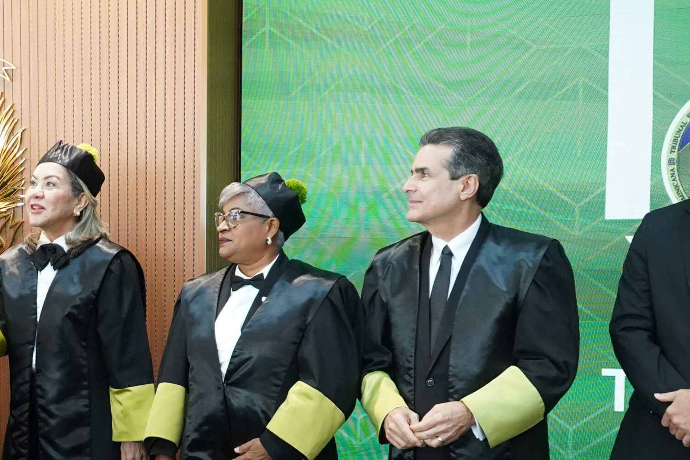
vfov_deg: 25.1
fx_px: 1016
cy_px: 373
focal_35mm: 53
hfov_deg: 36.0
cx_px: 113
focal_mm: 21
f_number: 4.5
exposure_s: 1/320
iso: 5000
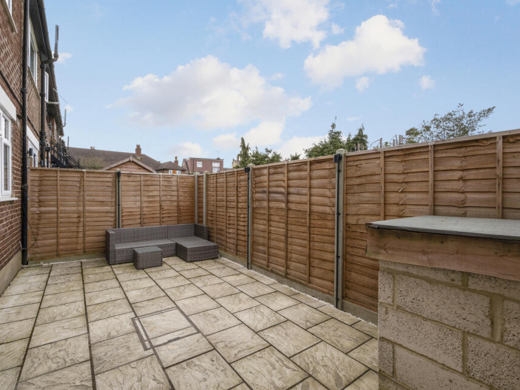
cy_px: 190
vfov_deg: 78.1
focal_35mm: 16
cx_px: 243
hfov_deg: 94.4
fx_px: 240
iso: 200
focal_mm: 14
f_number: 16
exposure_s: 1/60
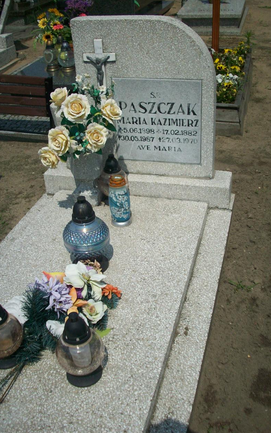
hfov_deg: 32.0
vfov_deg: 49.3
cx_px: 125
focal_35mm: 40
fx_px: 473
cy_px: 214
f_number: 5.6
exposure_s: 1/1096
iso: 80
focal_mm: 6.2
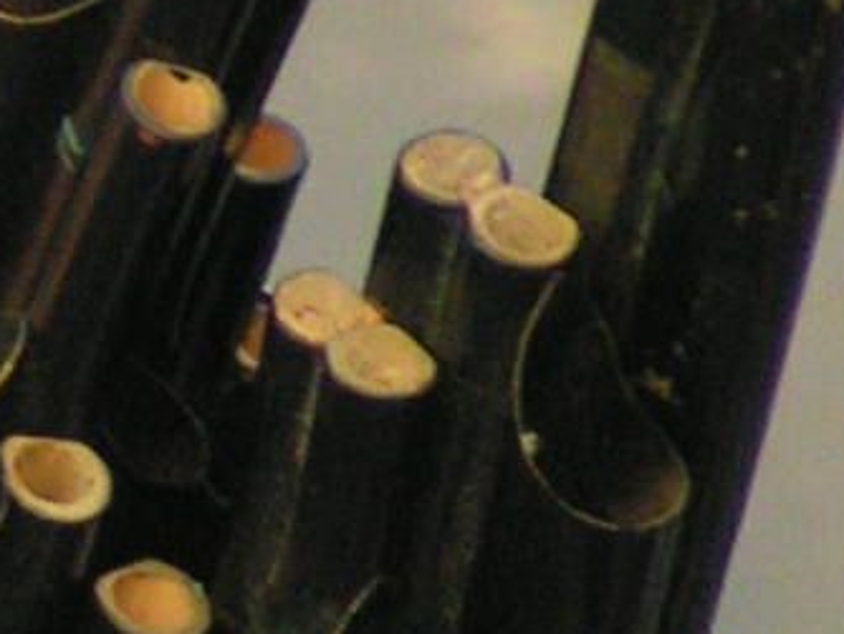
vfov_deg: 1.0
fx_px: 36941
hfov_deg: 1.3
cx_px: -857
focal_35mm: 1514
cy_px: 503
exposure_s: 1/160
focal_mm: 37.8
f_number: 3.5
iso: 200
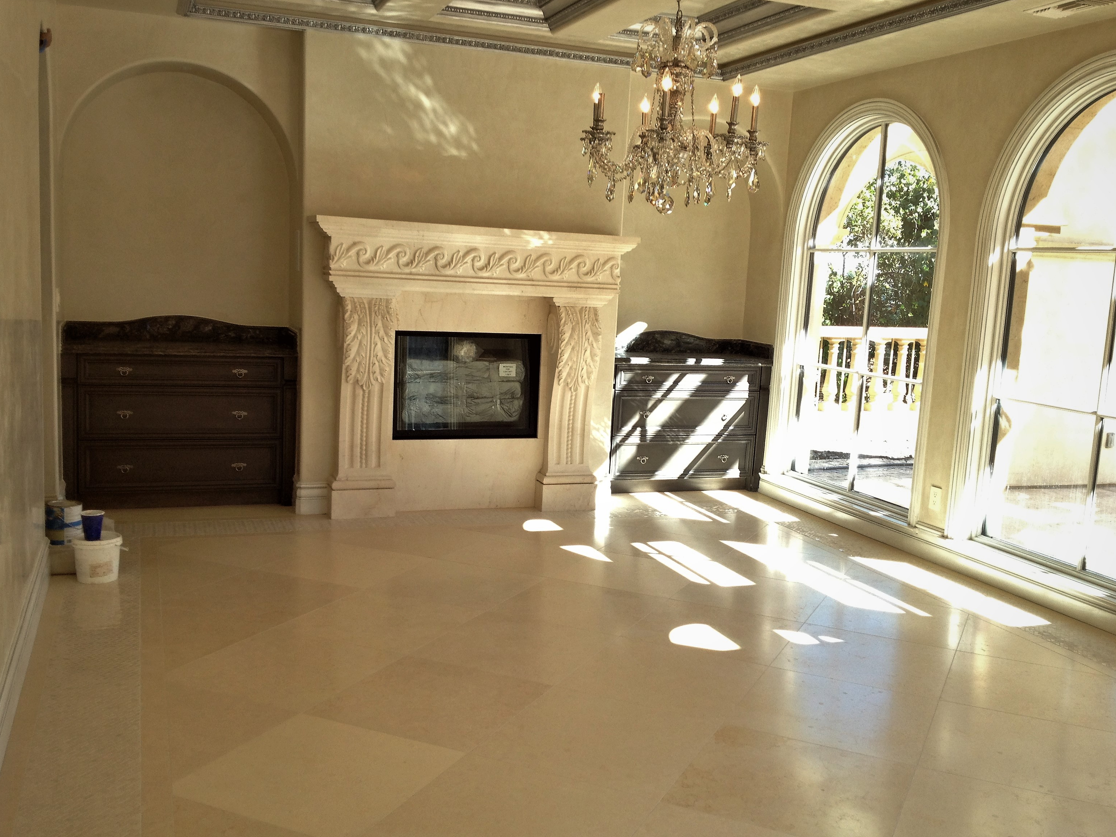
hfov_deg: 50.1
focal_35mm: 37
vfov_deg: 38.7
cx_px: 576
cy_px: 437
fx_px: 1193
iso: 50
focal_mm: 4.28
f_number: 2.4
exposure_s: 1/120
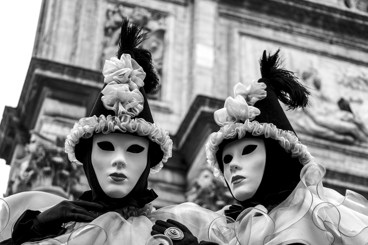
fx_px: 842
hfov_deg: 24.6
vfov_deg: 16.5
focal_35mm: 82
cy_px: 122
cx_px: 184
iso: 200
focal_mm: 55
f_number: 5.6
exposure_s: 1/125
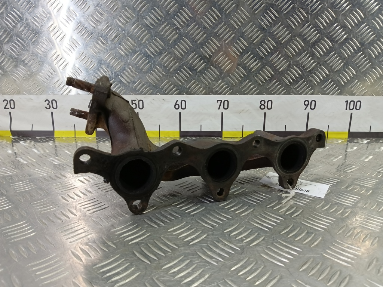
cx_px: 192
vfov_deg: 58.9
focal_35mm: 23
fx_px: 254
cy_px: 144
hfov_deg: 73.9
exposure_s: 1/50
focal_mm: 4.11
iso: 153
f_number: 1.6
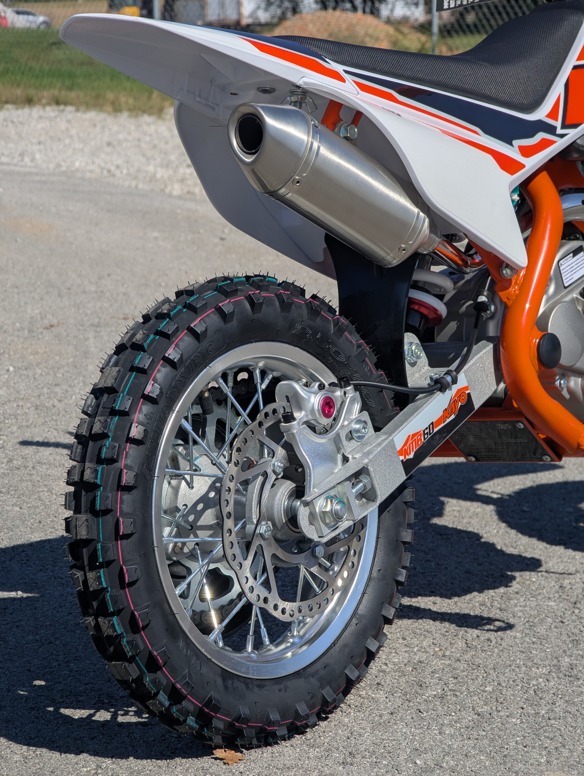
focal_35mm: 106
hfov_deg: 14.0
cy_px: 388
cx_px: 292
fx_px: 2378
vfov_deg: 18.5
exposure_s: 1/1091
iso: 32
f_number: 3.5
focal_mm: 19
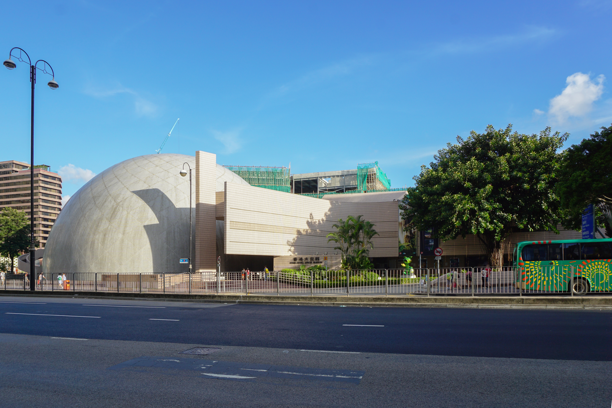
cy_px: 204
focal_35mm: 24
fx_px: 408
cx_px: 306
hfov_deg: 73.7
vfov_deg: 53.1
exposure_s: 1/100
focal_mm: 16
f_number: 9
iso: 100
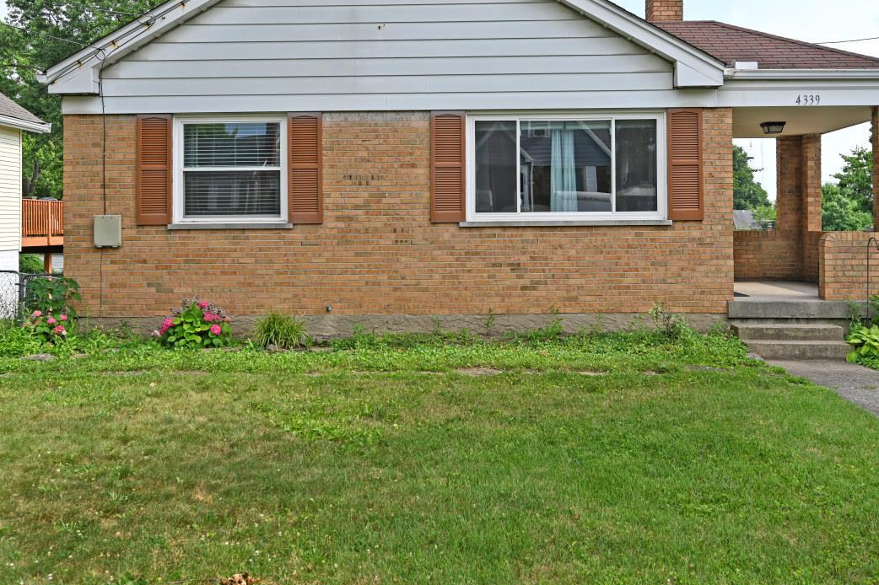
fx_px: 896
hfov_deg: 52.1
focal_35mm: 37
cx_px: 490
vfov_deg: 35.9
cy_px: 210
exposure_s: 1/320
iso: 100
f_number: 6.3
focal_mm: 25.5
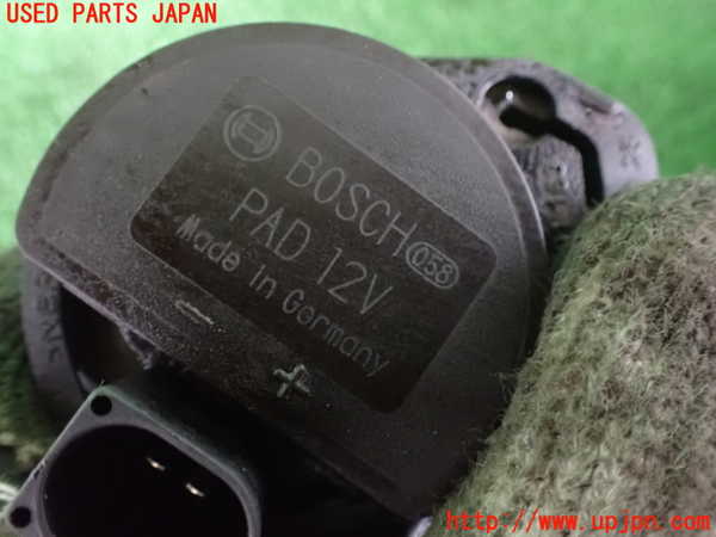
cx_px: 358
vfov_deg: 46.8
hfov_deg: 60.0
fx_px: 621
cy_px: 268
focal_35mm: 30
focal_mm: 5.4
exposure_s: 1/30
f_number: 2.3
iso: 1600
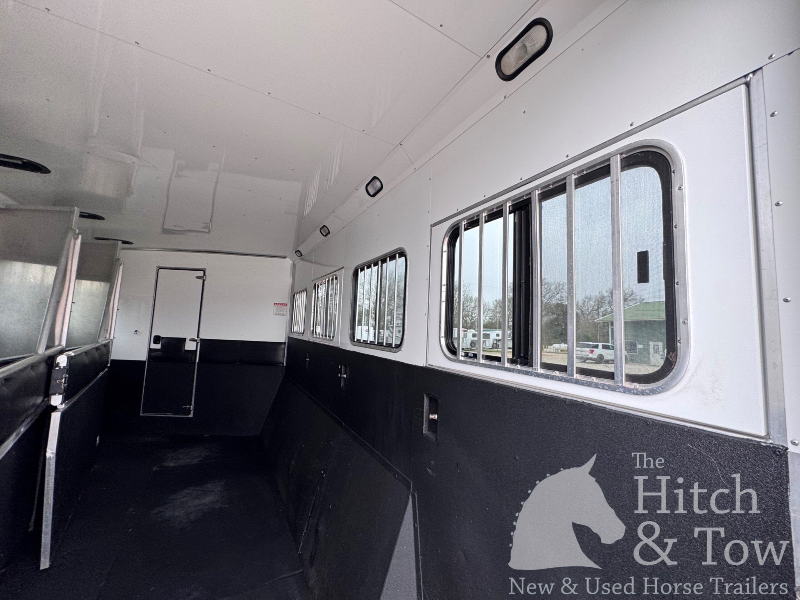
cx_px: 400
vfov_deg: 85.7
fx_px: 324
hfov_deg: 102.1
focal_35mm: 14
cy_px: 300
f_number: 2.2
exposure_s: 1/99
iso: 100
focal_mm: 2.22
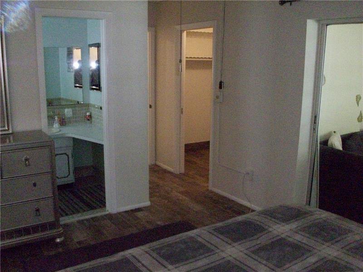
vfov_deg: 41.8
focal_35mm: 34
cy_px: 136
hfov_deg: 54.0
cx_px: 182
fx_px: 357
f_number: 2.8
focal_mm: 5.7
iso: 800
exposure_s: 1/64
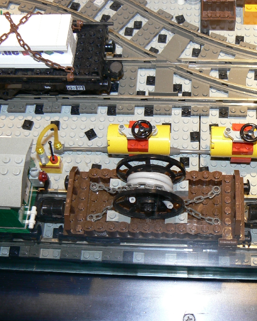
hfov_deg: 27.5
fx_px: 523
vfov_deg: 34.1
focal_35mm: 55
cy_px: 160
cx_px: 164
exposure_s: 1/30
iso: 100
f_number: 2.8
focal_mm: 7
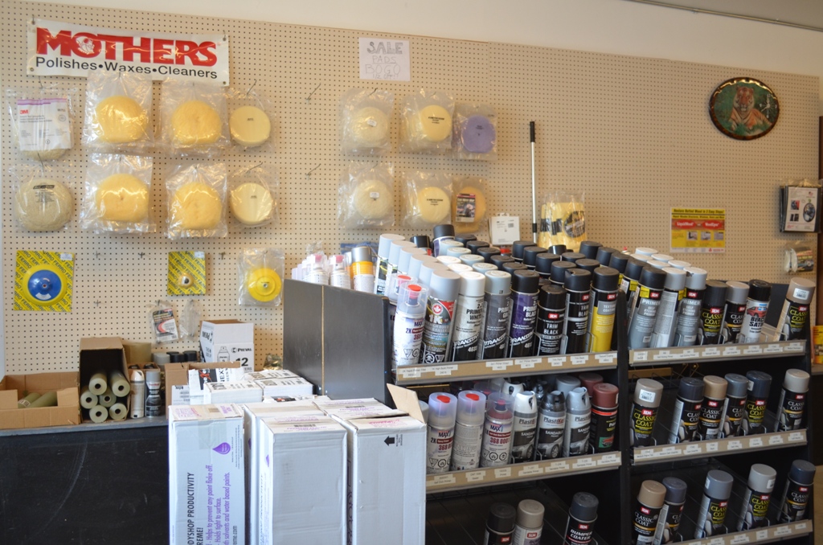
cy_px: 272
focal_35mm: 36
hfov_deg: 53.2
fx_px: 821
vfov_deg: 36.7
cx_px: 412
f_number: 4
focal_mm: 24
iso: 450
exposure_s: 1/60
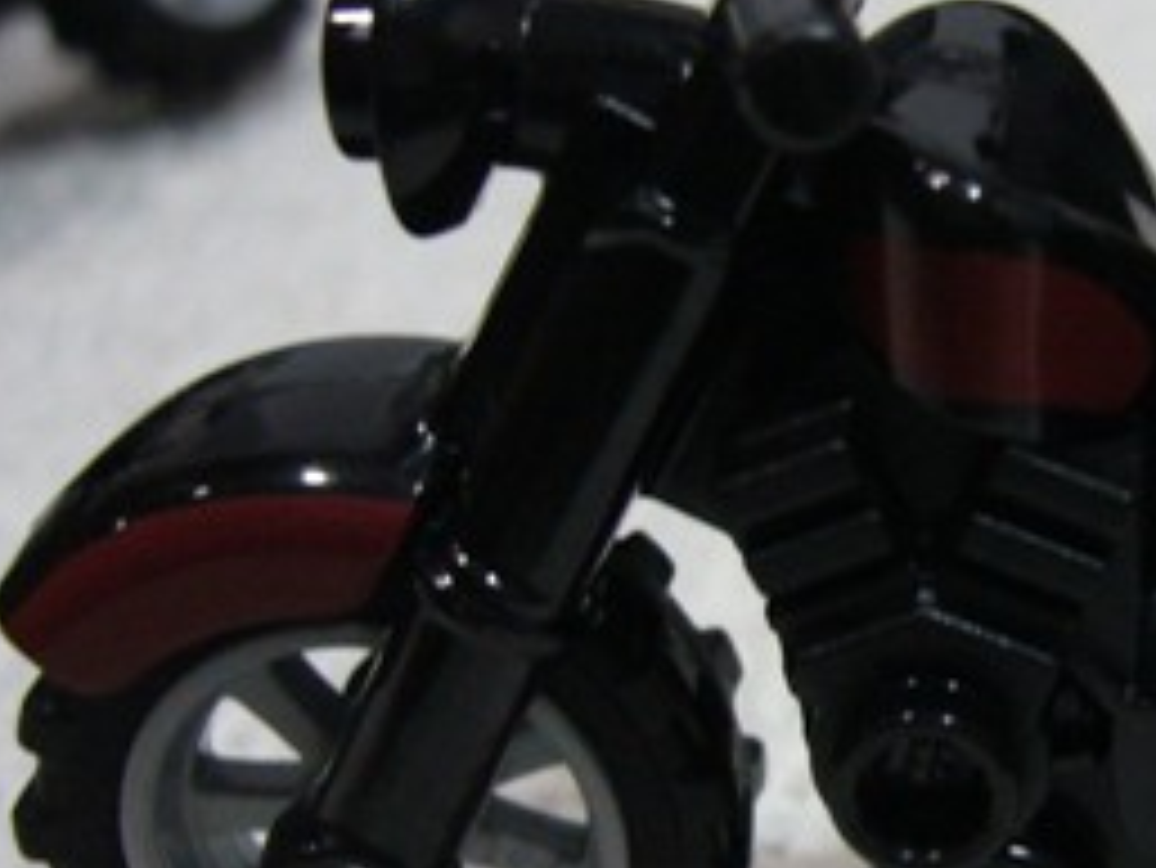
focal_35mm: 87
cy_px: 490
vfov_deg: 17.0
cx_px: 1196
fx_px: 2907
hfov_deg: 21.6
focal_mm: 5.8
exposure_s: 1/8
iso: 200
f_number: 2.8
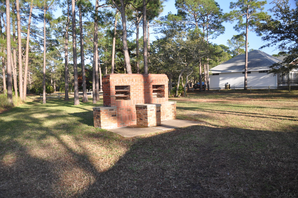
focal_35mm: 27
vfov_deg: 47.8
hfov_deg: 67.4
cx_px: 149
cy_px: 99
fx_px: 223
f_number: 5.6
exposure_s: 1/125
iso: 250
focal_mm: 18
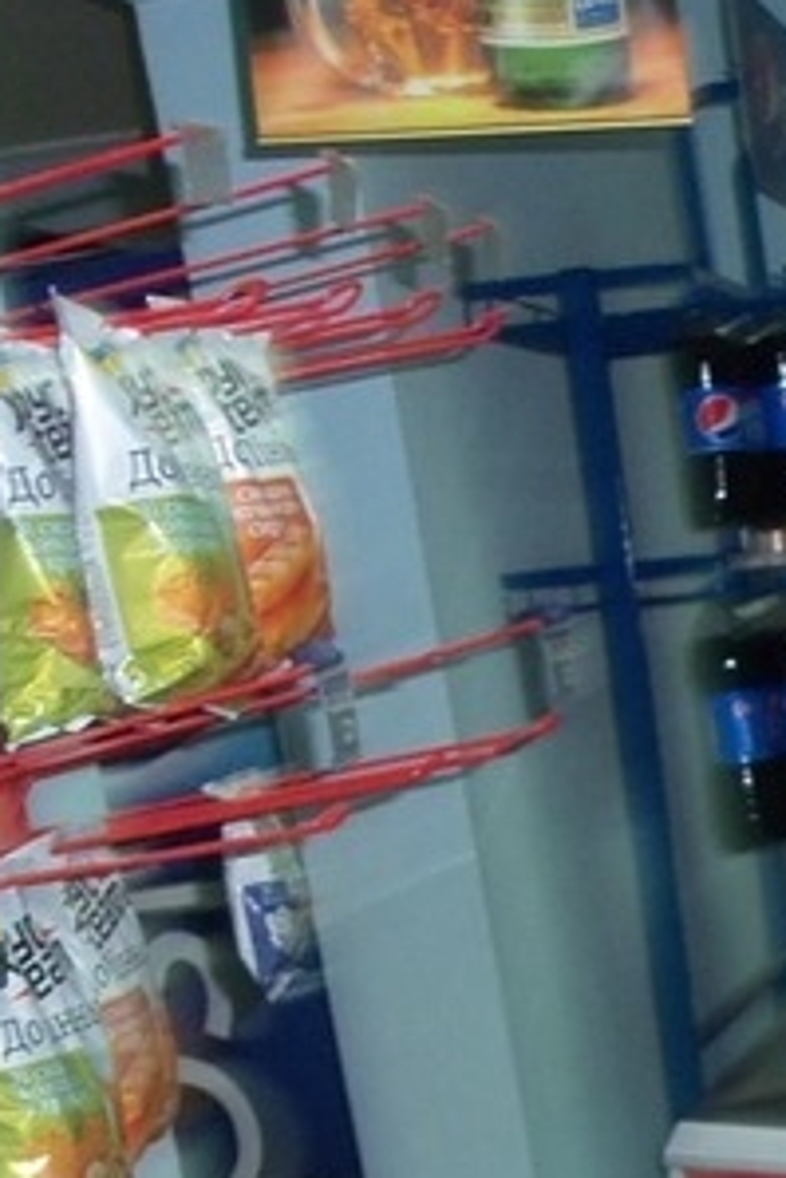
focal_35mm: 81
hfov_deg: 15.0
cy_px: 1052
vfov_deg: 24.4
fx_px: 2649
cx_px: 1347
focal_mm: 5.2
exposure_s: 1/30
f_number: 3.4
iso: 100
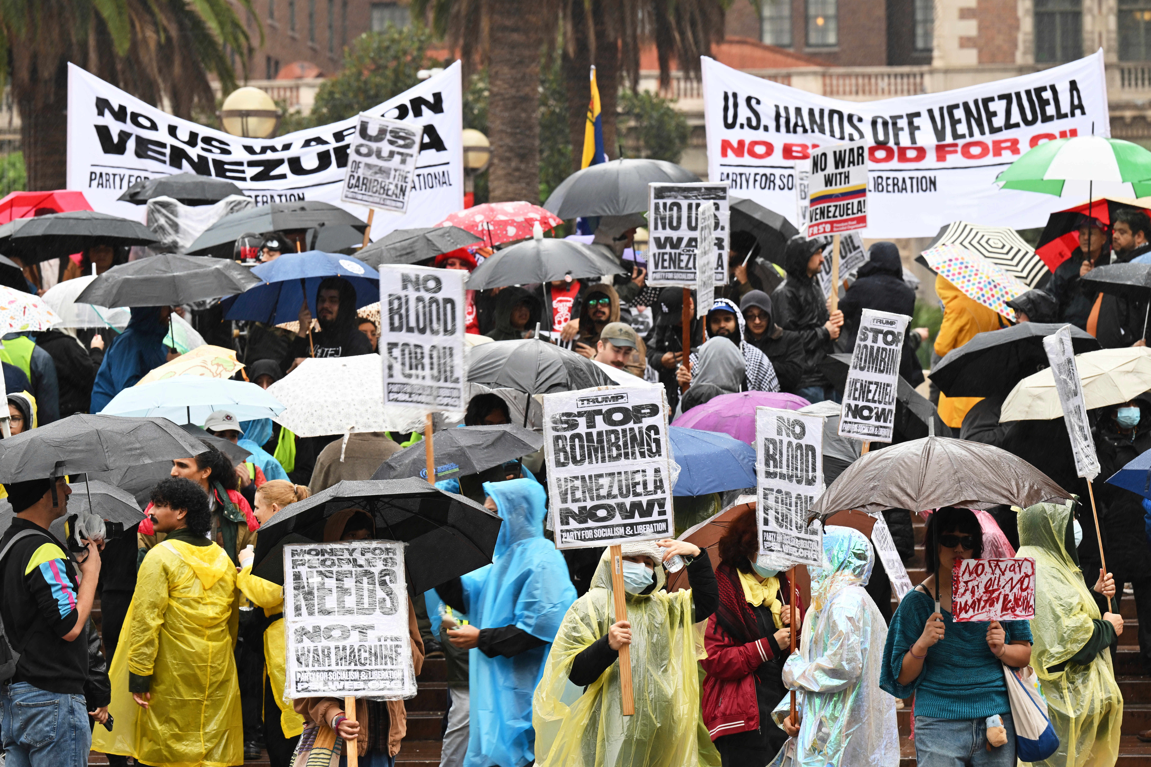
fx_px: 5275
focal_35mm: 165
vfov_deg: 8.3
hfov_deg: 12.5
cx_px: 576
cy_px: 384
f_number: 7.1
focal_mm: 165
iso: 640
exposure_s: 1/125
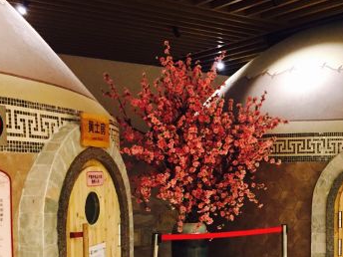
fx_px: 585
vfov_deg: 24.4
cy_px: 210
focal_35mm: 59
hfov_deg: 31.5
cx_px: 292
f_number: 2.2
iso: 250
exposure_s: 1/33
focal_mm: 4.15
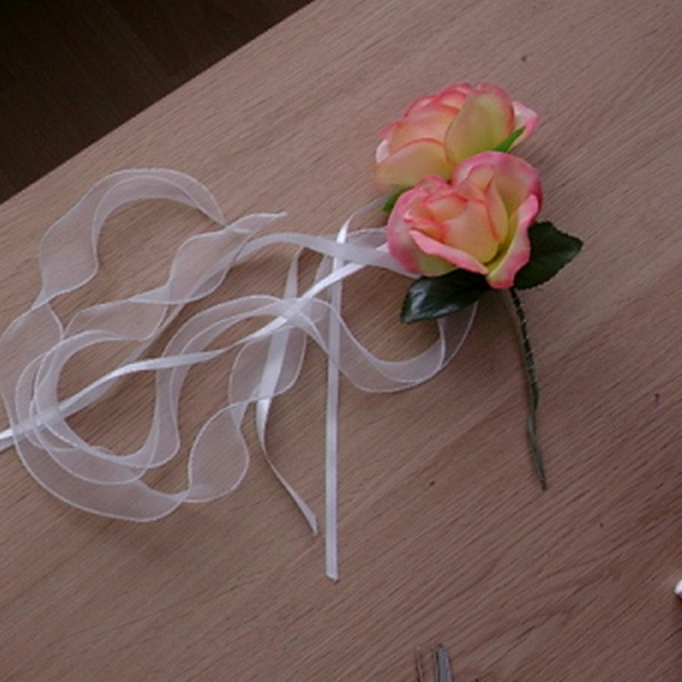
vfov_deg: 30.6
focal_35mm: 56
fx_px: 1248
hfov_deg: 30.3
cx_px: 226
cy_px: 346
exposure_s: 1/69.7
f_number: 2.9
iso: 70
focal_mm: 6.7
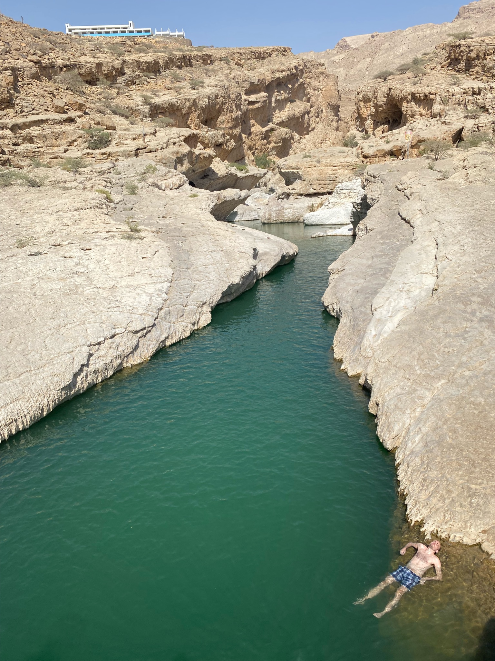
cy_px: 330
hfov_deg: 53.0
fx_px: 496
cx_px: 248
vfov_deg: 67.3
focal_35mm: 26
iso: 32
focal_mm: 4.25
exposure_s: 1/4274
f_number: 1.8
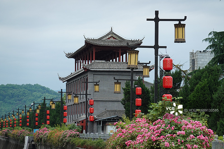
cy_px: 74
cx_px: 112
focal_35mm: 163
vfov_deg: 8.4
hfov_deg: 12.6
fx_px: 1014
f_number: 4.5
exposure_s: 1/200
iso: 200
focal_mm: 58.92
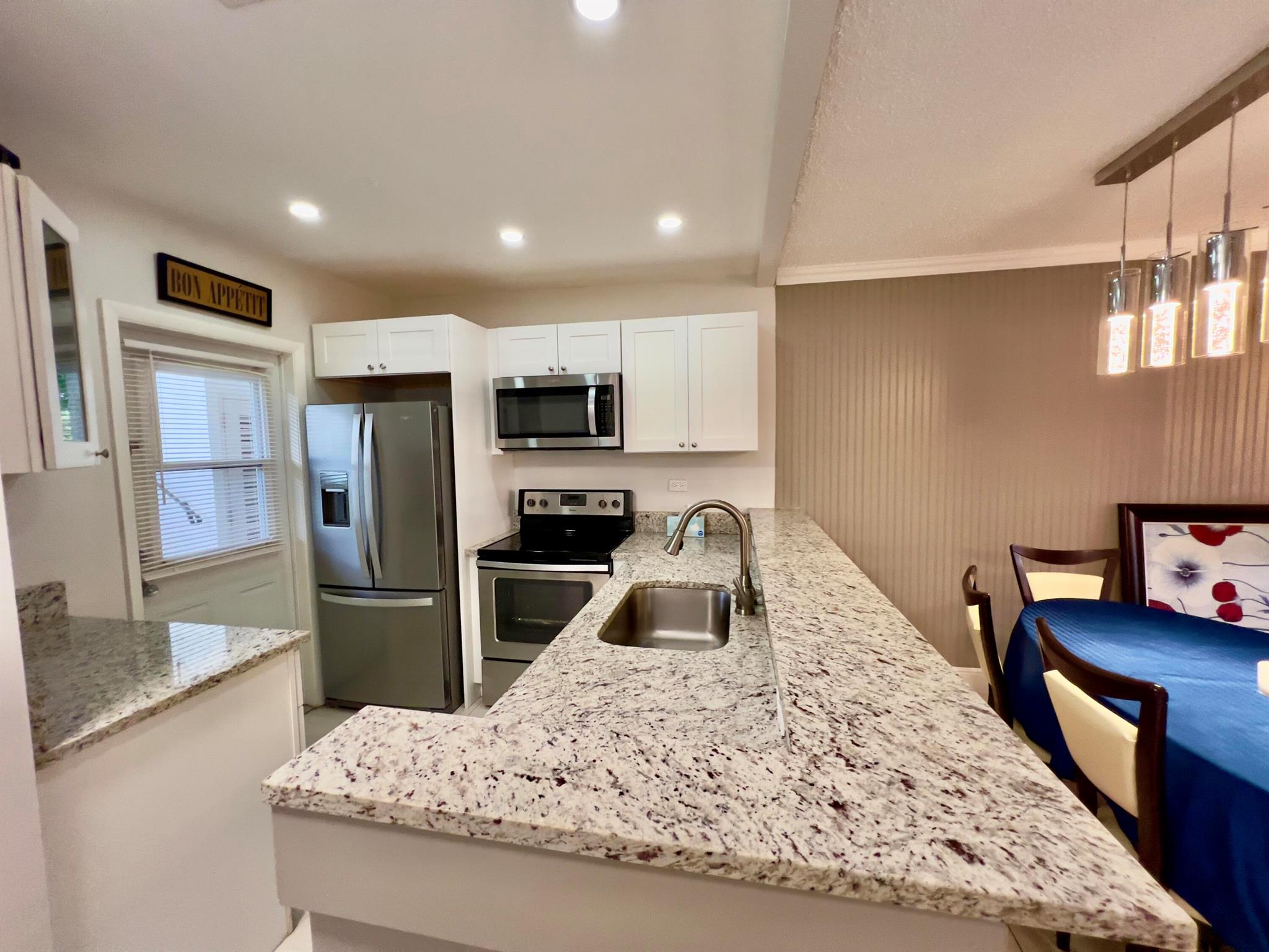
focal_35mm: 13
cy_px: 476
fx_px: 477
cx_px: 634
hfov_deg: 106.2
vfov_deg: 89.9
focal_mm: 1.57
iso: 250
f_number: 1.8
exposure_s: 1/60
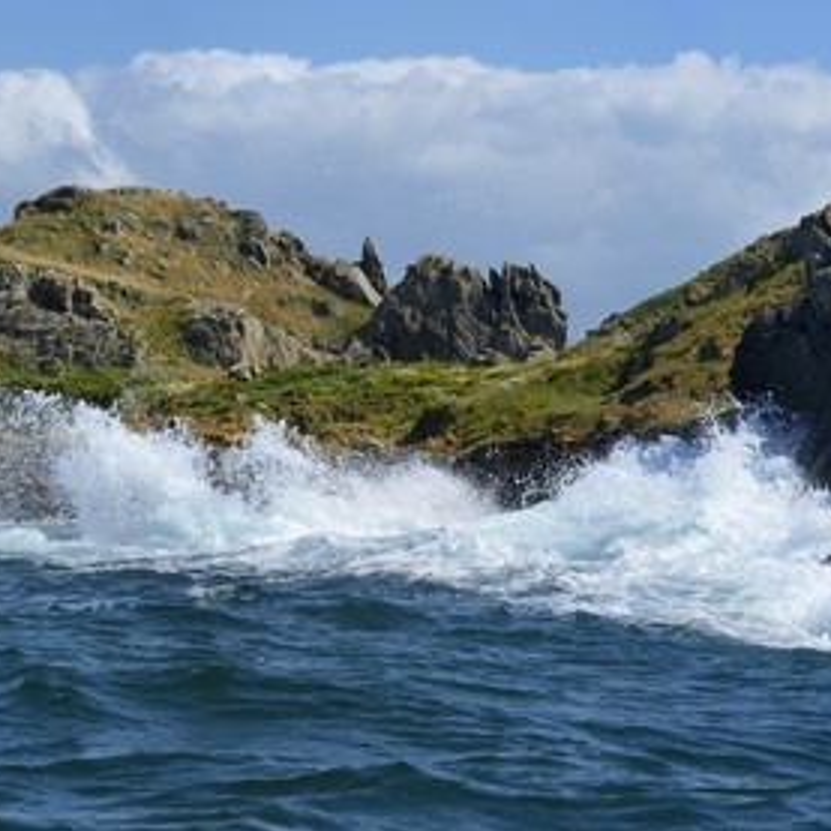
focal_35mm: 161
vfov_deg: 10.9
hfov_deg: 10.9
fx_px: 4373
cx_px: 414
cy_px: 417
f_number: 13
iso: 400
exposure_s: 1/1000
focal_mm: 125
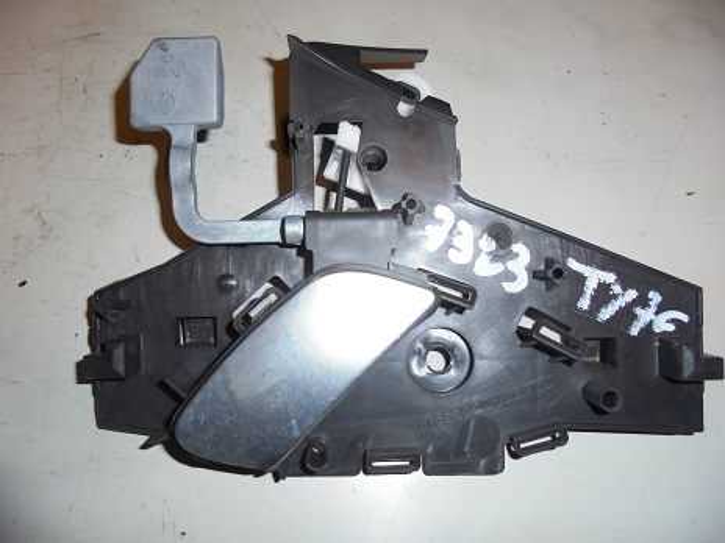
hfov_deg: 67.3
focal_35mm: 26
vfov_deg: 53.1
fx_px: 545
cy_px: 272
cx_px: 362
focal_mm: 4.6
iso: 160
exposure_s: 1/30
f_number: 3.5
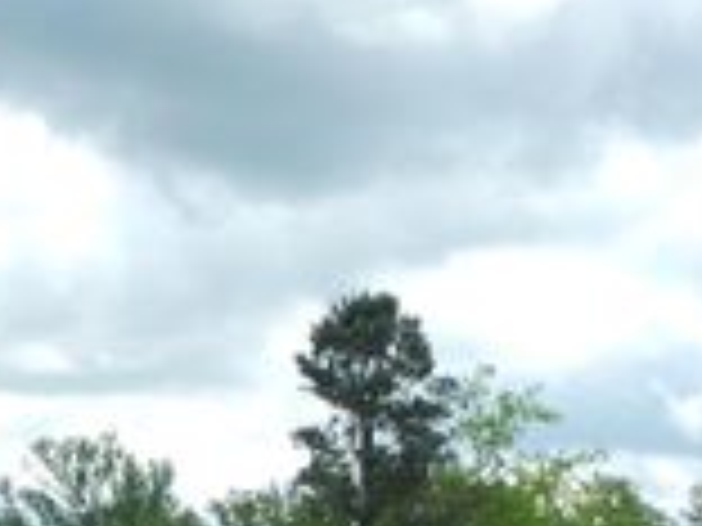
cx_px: -90
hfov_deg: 14.0
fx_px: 2799
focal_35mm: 138
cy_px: 681
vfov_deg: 10.5
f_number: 7.1
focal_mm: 7.7
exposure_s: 1/400
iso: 125
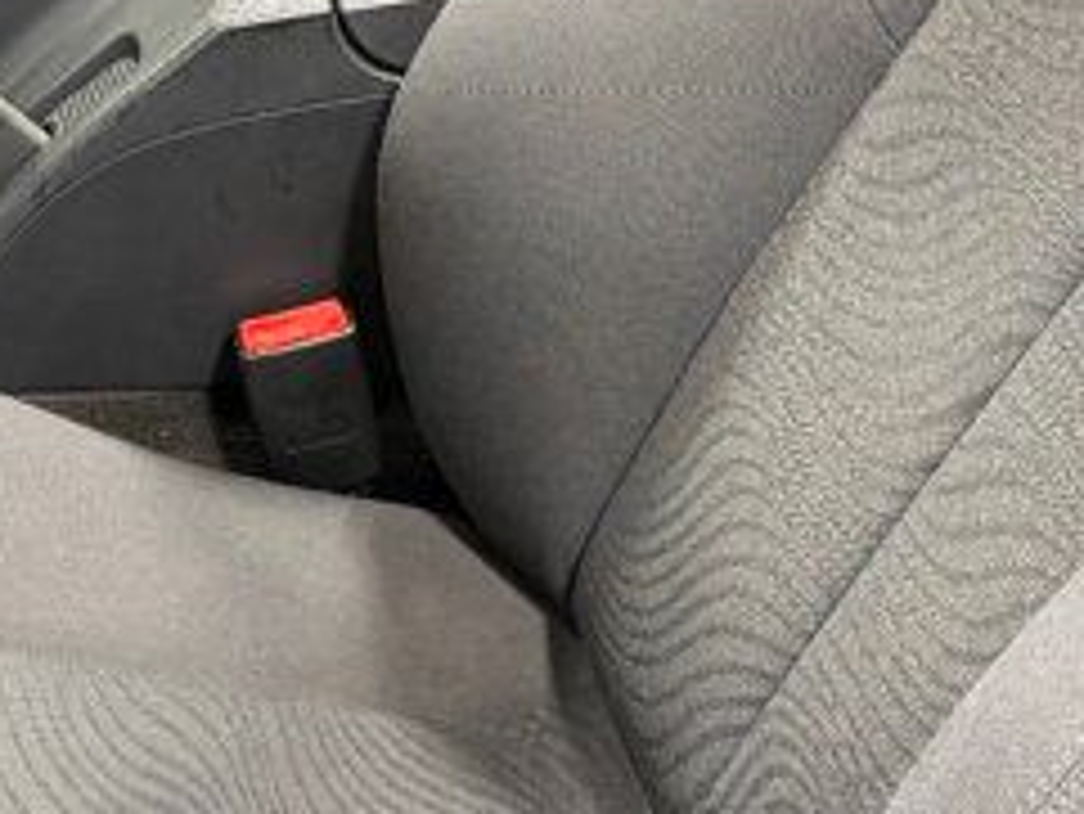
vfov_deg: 14.4
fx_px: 3196
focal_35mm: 102
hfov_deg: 19.2
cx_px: 373
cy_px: 166
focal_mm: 6.76
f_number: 1.78
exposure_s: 1/60
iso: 200
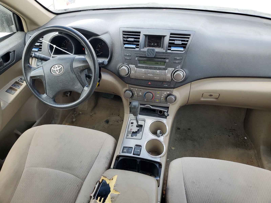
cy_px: 102
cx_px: 136
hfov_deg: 67.3
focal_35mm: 26
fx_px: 204
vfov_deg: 53.1
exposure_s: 1/233
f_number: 1.5
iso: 50
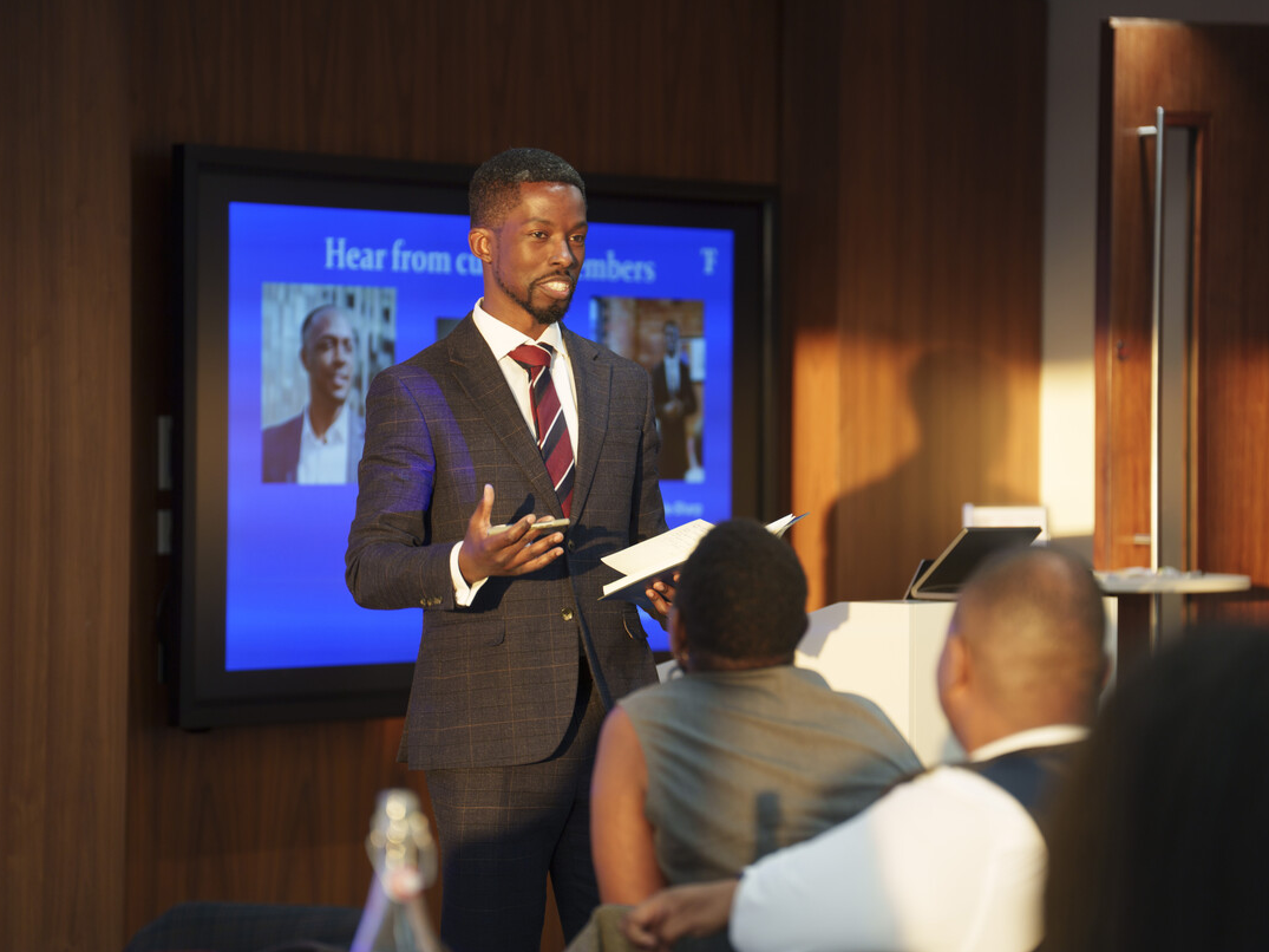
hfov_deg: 13.0
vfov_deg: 9.8
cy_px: 468
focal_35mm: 152
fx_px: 5572
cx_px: 622
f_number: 2.8
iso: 200
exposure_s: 1/160
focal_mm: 137
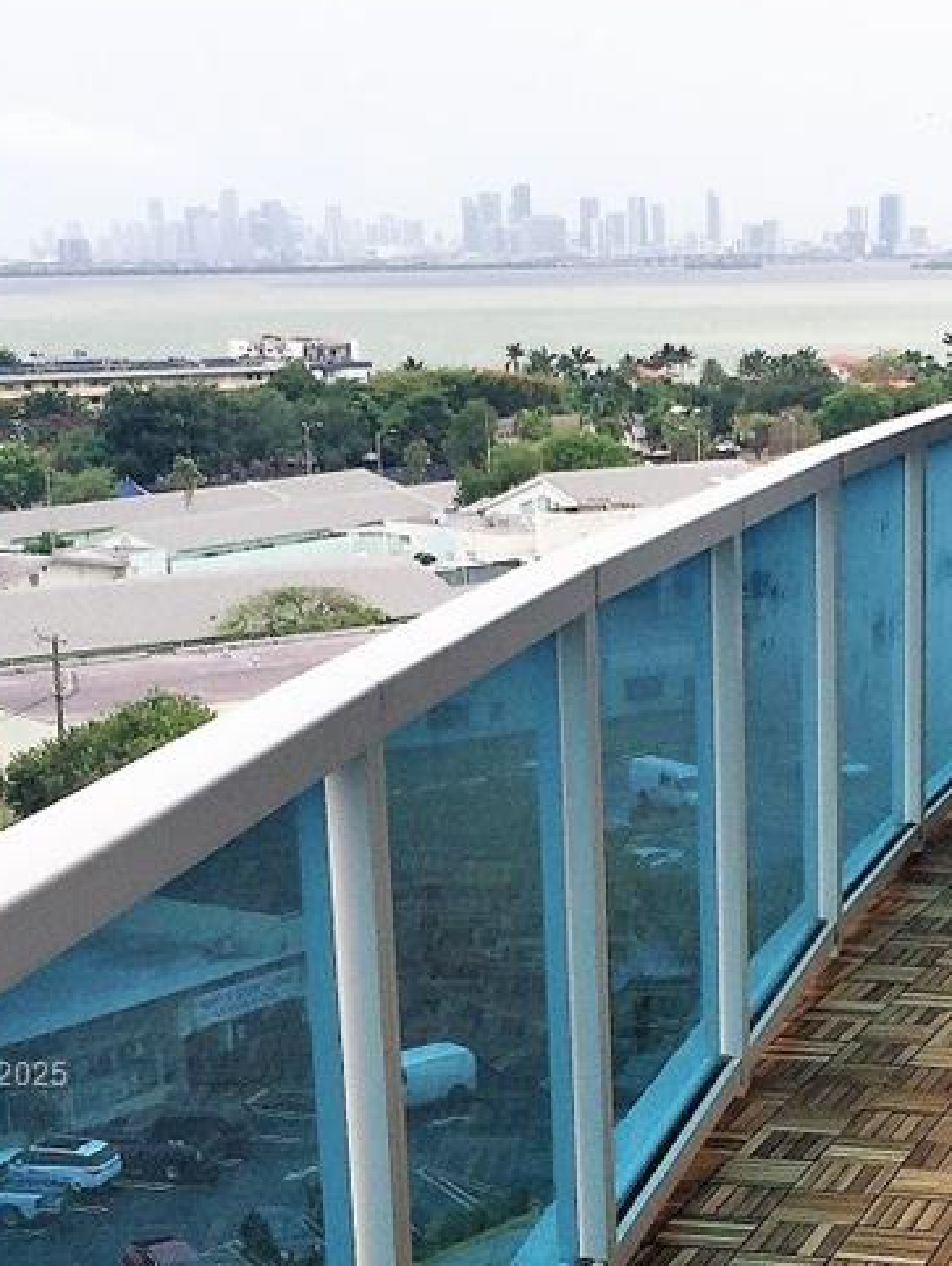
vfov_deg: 26.3
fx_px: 2637
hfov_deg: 20.2
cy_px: 1077
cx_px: 768
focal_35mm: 72
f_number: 2.2
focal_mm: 4.15
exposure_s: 1/719
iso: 32
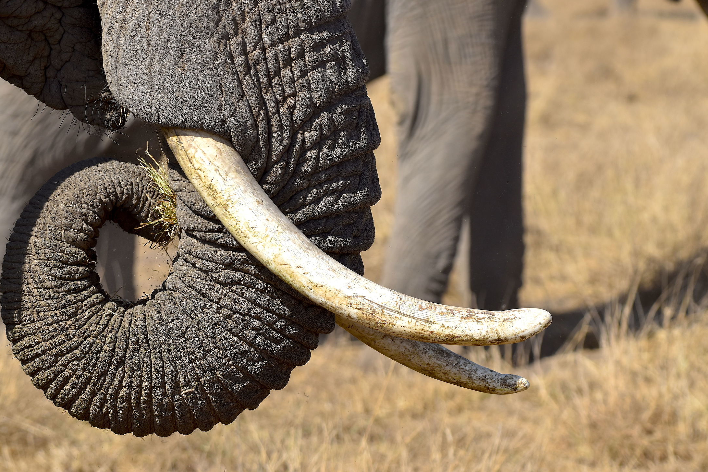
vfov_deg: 3.8
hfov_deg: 5.7
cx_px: 377
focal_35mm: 363
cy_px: 225
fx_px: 7139
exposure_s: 1/800
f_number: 7.1
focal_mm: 220
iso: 200
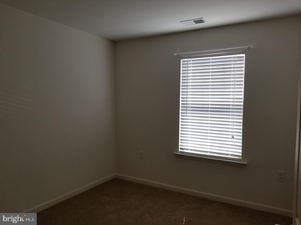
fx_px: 226
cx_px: 150
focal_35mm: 26
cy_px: 112
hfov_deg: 67.3
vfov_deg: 53.1
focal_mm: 4.25
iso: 50
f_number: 1.7
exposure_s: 1/270
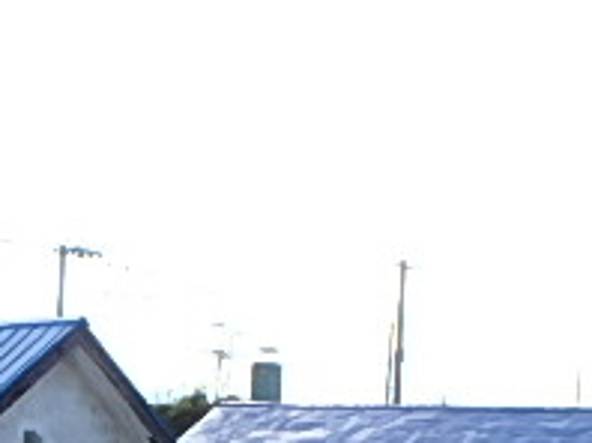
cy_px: 578
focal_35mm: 68
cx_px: 138
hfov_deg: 28.1
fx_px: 1162
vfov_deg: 19.8
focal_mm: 3.7
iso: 125
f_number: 3.5
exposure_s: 1/400
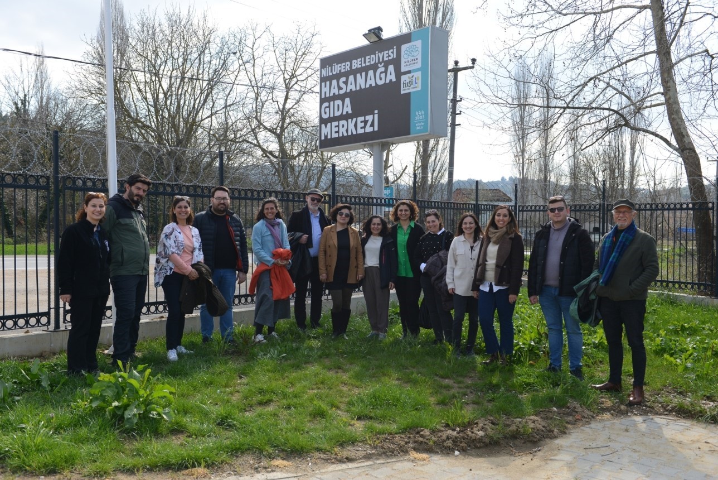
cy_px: 240
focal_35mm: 36
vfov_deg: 36.9
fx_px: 718
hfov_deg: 53.1
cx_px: 359
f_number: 4.5
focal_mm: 36
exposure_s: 1/800
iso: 250
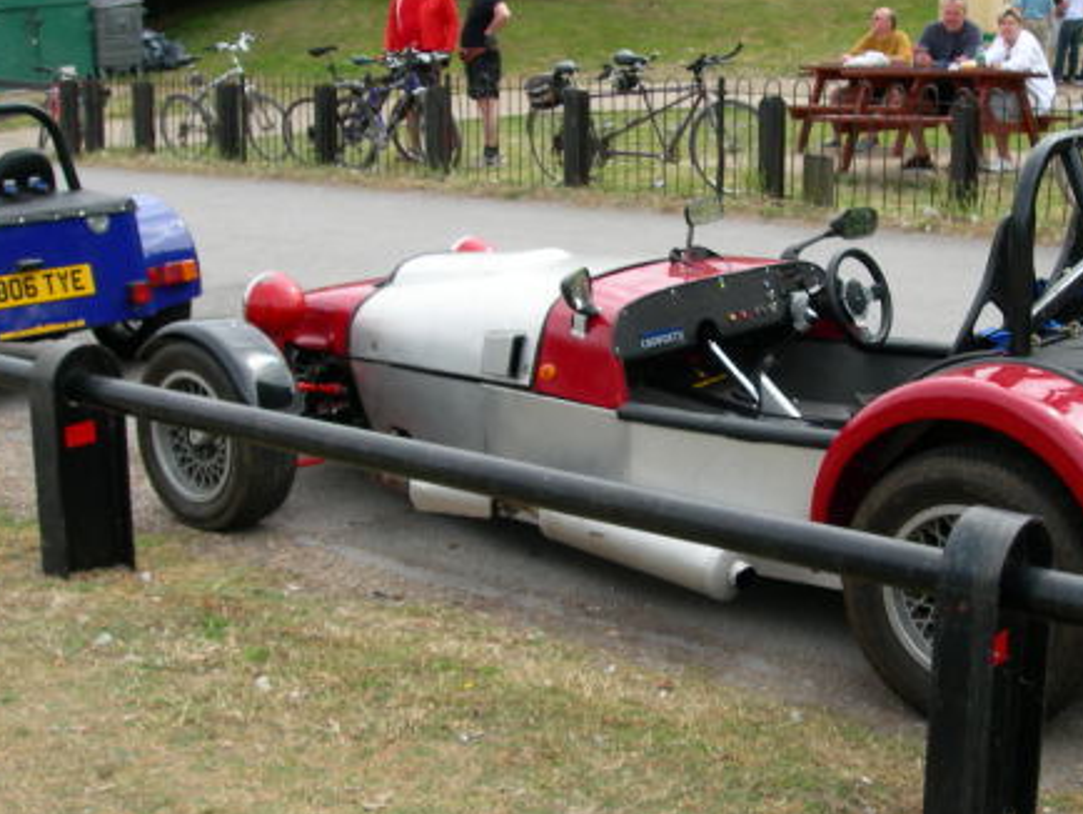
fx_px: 1753
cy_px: 387
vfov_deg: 26.1
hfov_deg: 34.0
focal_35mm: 56
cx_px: 724
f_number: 4.8
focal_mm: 7.8
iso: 50
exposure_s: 1/221
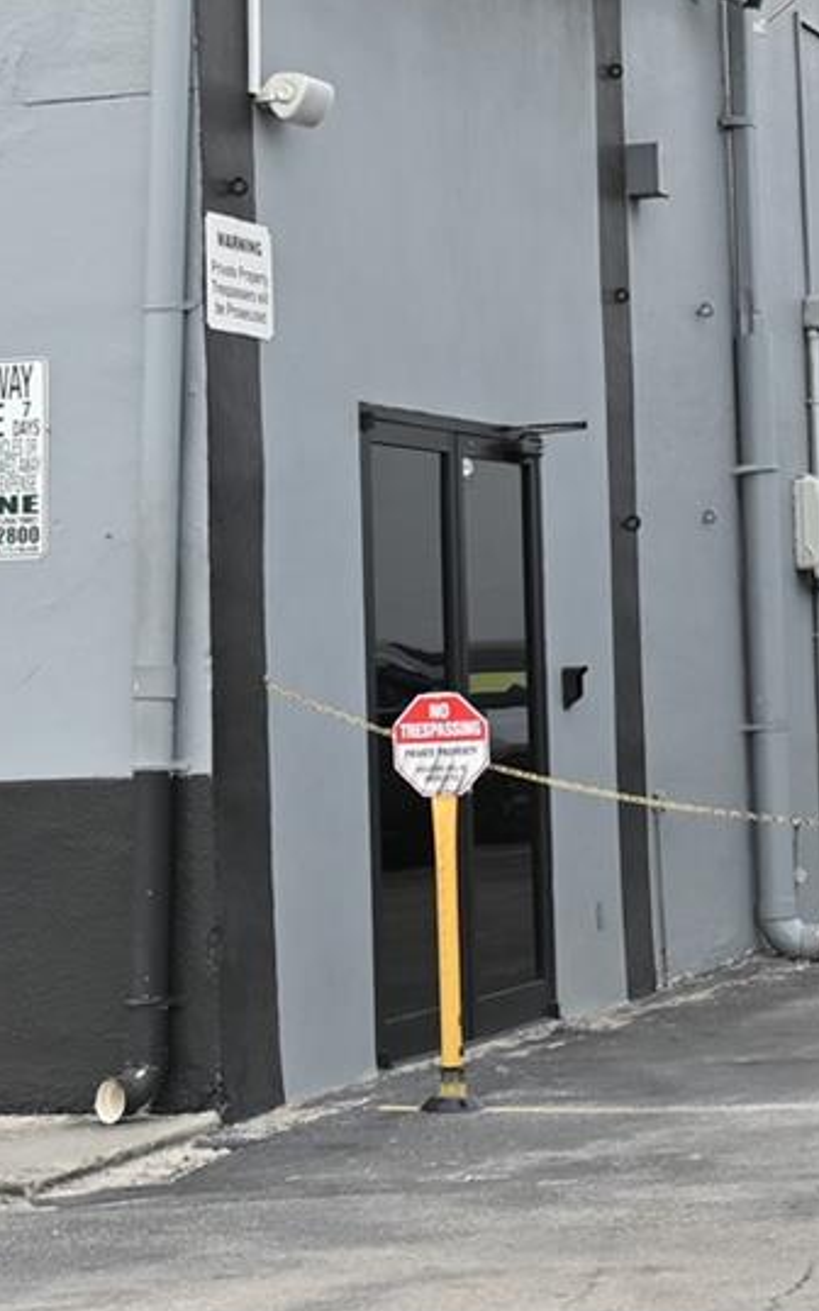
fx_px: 3680
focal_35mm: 103
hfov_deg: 12.5
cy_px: 141
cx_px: 909
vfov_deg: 19.8
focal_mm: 23
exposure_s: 1/320
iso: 100
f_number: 5
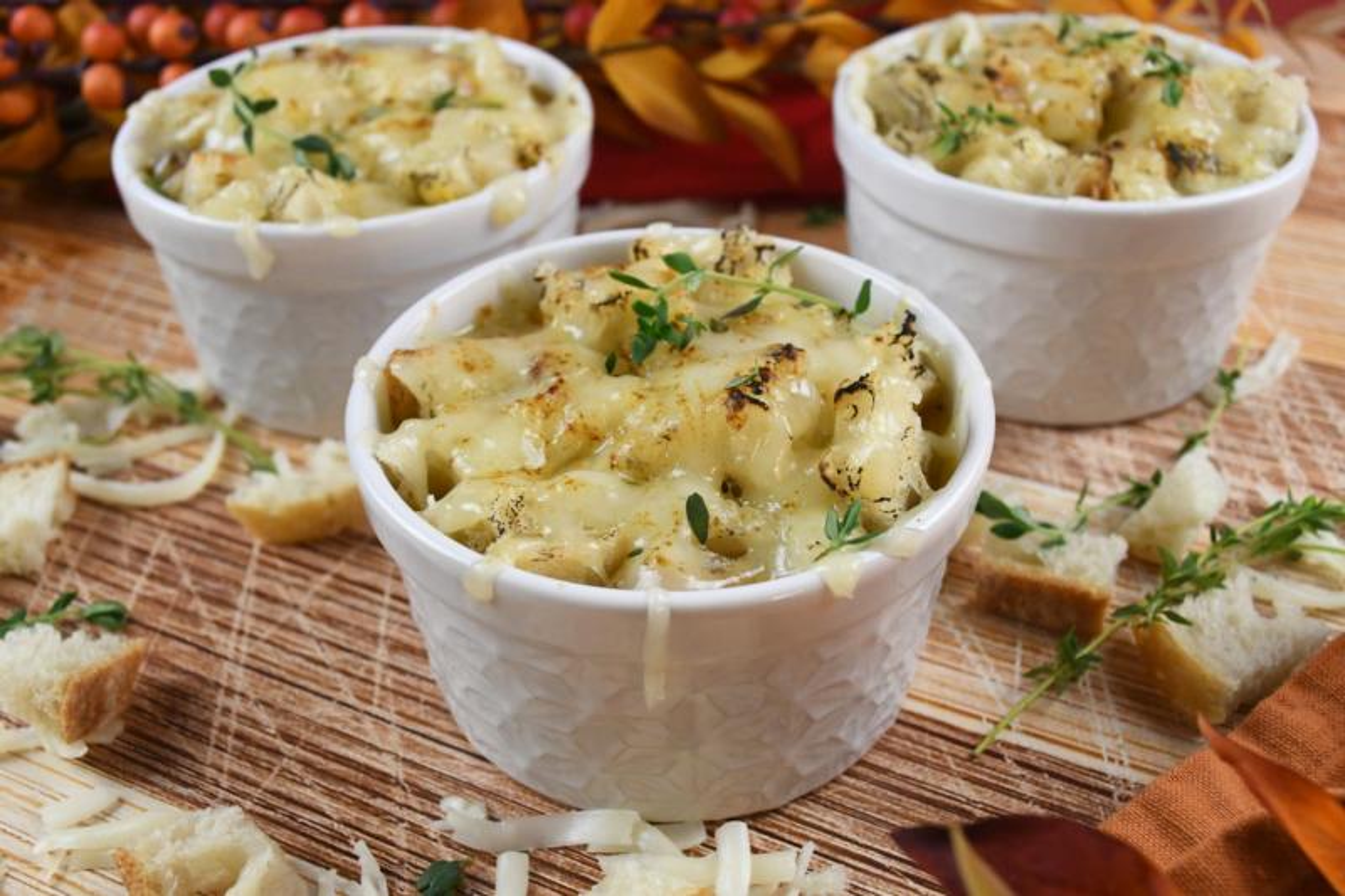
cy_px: 448
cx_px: 672
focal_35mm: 39
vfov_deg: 34.2
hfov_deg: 49.6
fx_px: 1457
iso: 5000
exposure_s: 1/320
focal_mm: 26
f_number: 7.1
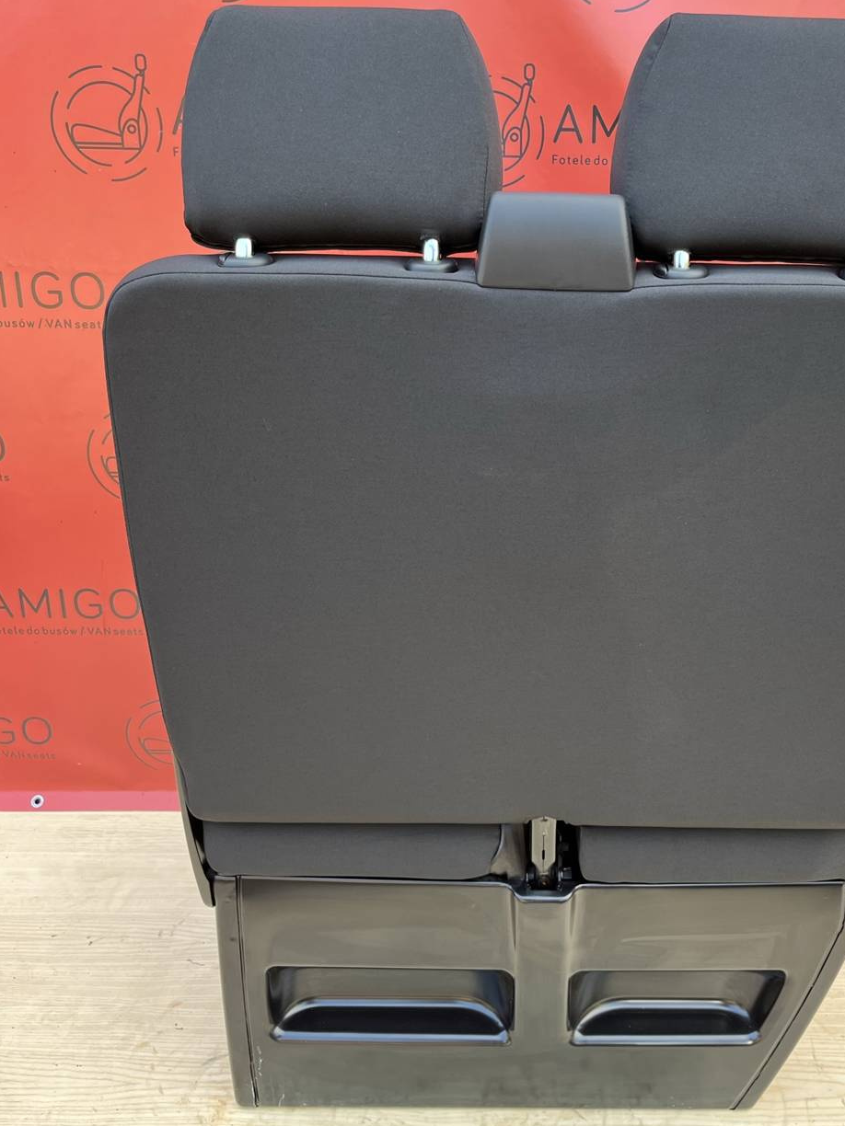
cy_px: 527
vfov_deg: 53.9
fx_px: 1107
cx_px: 550
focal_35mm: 34
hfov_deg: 41.4
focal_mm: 5.1
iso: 100
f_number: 1.6
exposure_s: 1/122
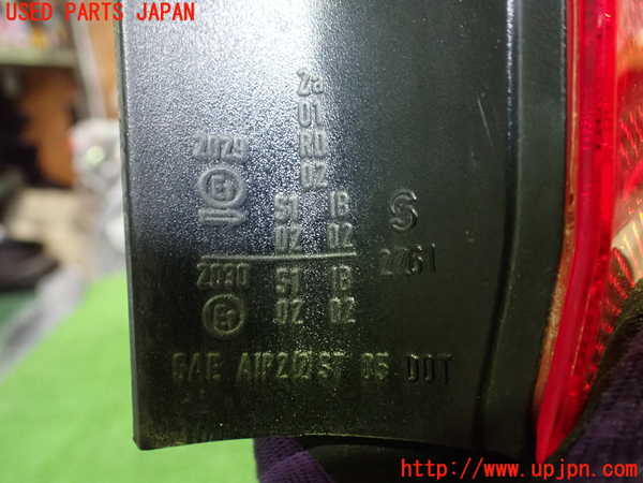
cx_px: 322
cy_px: 242
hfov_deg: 60.0
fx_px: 557
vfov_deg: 46.8
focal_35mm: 30
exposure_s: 1/30
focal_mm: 5.4
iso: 1250
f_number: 2.3
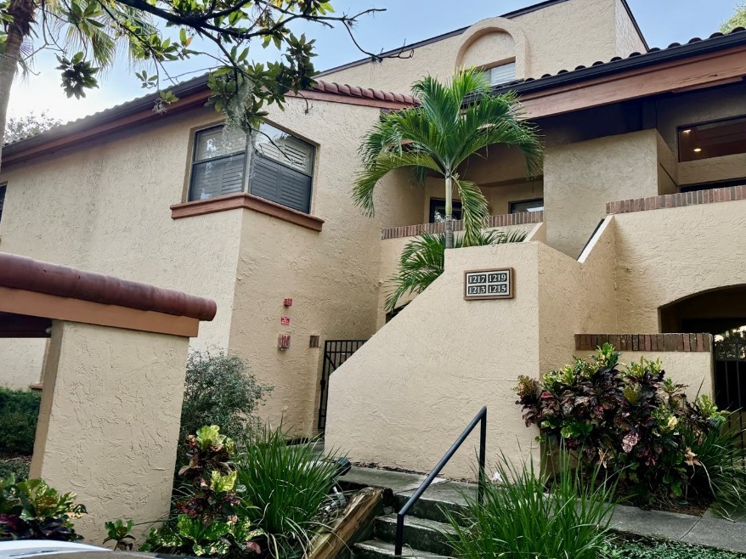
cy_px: 248
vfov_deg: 49.6
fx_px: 603
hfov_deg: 63.1
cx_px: 430
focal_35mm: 28
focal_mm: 6.76
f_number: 1.78
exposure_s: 1/757
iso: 100
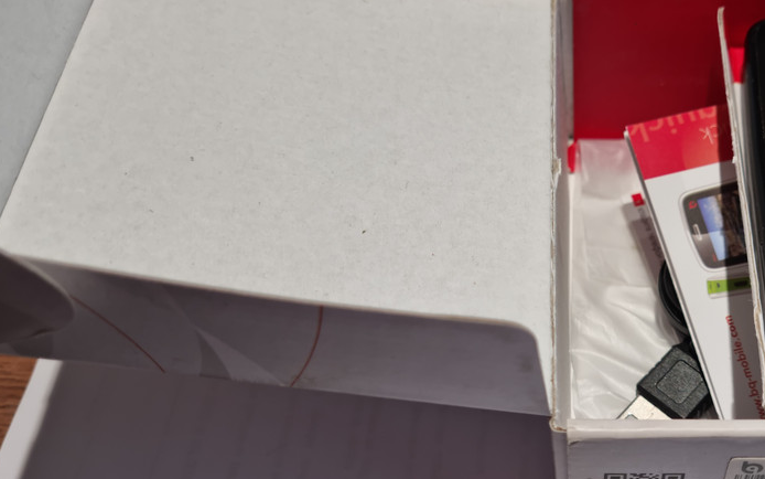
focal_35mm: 44
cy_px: 290
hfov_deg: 44.2
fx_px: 917
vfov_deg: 29.1
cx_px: 546
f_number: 2
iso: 25
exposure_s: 1/50
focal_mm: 5.9
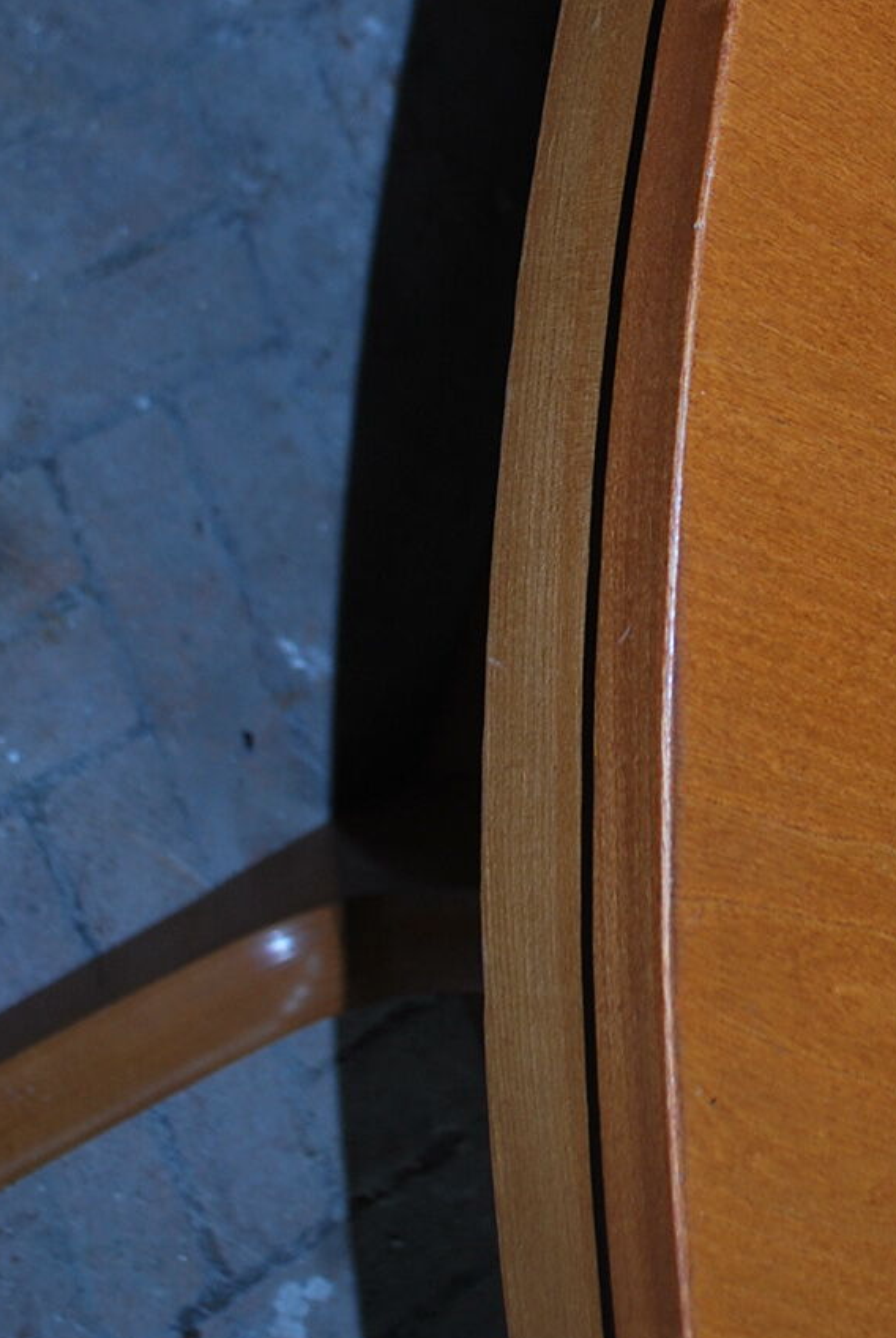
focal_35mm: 89
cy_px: 74
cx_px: 805
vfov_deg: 22.2
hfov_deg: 15.2
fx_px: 3312
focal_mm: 26
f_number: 4.5
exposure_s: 1/60
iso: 200
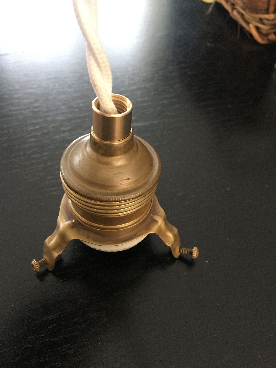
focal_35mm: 29
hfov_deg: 48.2
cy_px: 184
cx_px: 138
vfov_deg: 61.7
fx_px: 308
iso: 200
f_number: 2.2
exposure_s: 1/17
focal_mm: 4.15
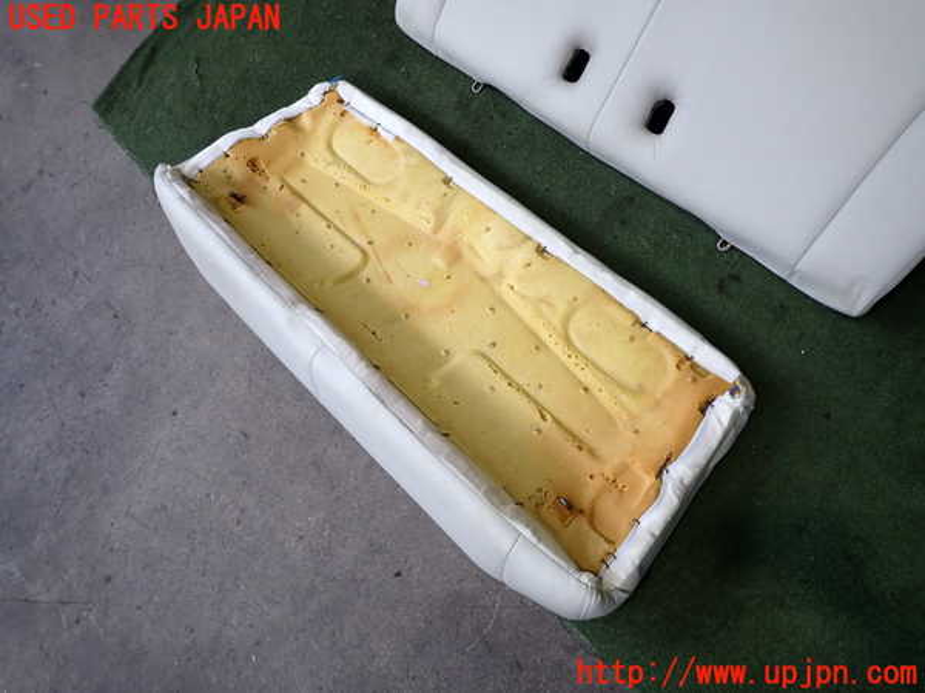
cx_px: 462
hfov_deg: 69.4
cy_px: 346
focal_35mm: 25
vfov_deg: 54.9
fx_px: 668
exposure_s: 1/125
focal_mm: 4.5
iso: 100
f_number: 2
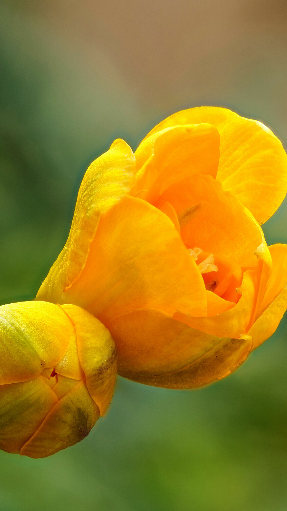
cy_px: 262
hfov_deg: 6.9
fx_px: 2368
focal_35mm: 175
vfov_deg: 12.3
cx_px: 106
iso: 160
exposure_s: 1/125
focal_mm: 105
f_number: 5
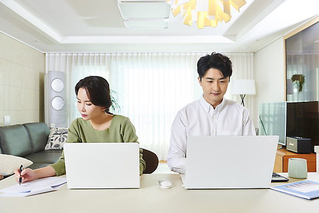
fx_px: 301
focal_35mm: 34
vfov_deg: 38.9
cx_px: 160
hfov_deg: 55.8
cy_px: 106
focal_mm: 34
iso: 200
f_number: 5.6
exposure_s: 1/80
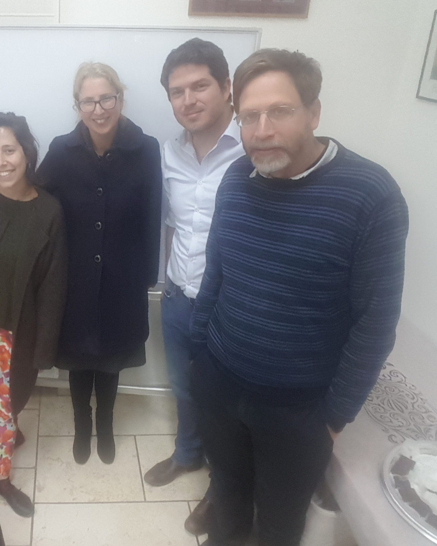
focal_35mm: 28
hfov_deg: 48.4
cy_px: 270
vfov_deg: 62.2
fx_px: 453
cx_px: 83
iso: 200
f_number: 1.7
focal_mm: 2.1
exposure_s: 1/25
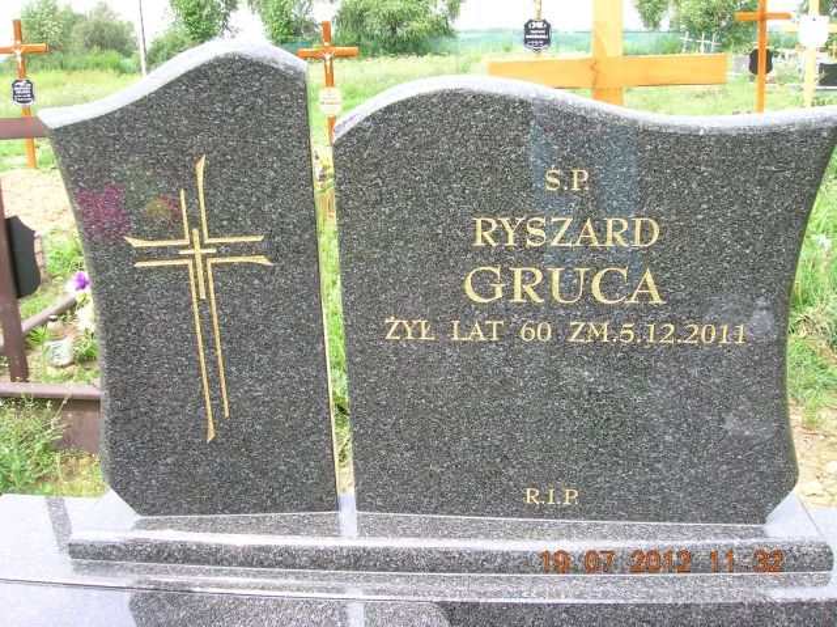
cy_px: 314
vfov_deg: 41.7
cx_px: 418
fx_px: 821
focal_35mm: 34
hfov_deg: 54.0
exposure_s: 1/60.3
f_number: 4.9
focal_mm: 5.7
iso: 50
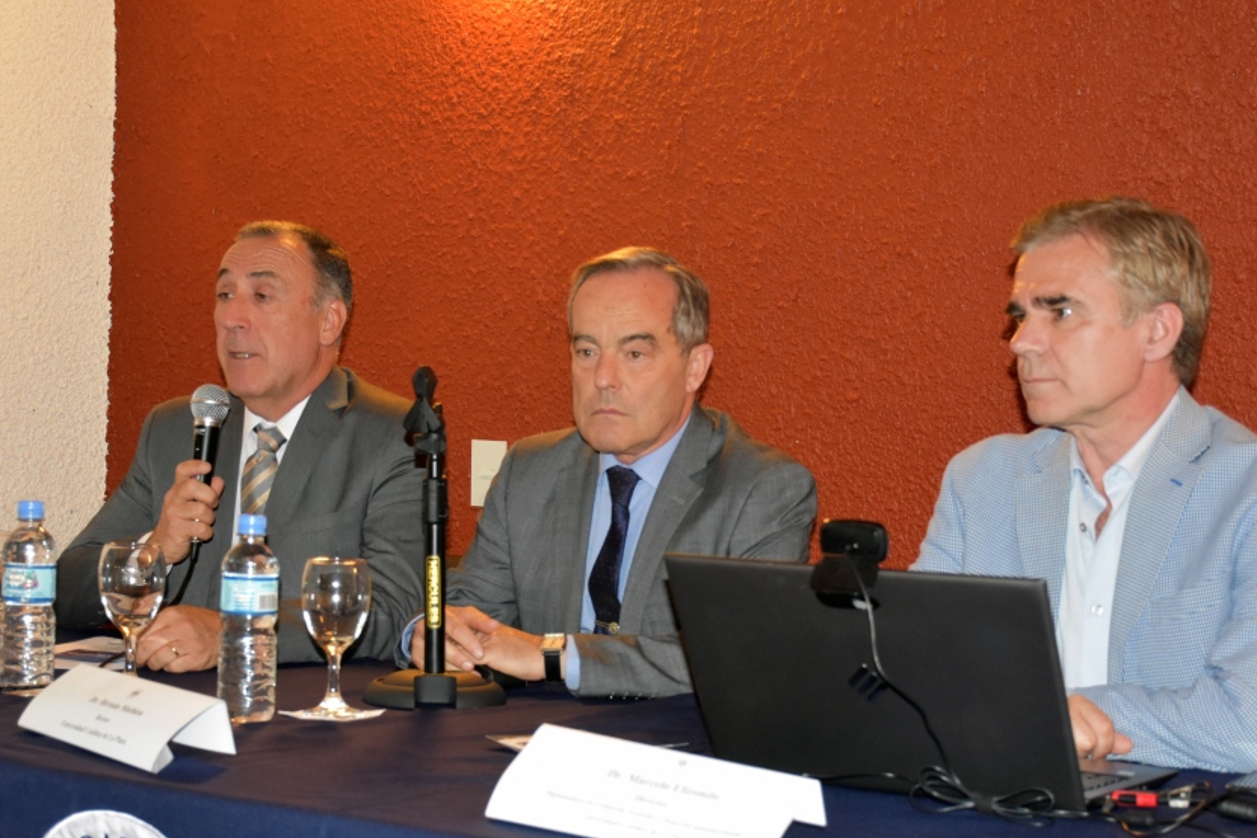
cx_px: 662
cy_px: 464
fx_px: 2256
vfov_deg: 21.0
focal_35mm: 65
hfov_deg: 31.1
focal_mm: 35
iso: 1600
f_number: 5.6
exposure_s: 1/60
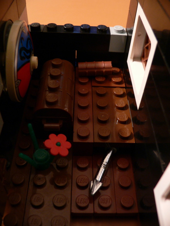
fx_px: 229
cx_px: 85
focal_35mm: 35
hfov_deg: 40.7
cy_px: 113
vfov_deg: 52.6
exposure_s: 1/4
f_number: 2.8
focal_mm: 4.6
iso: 100
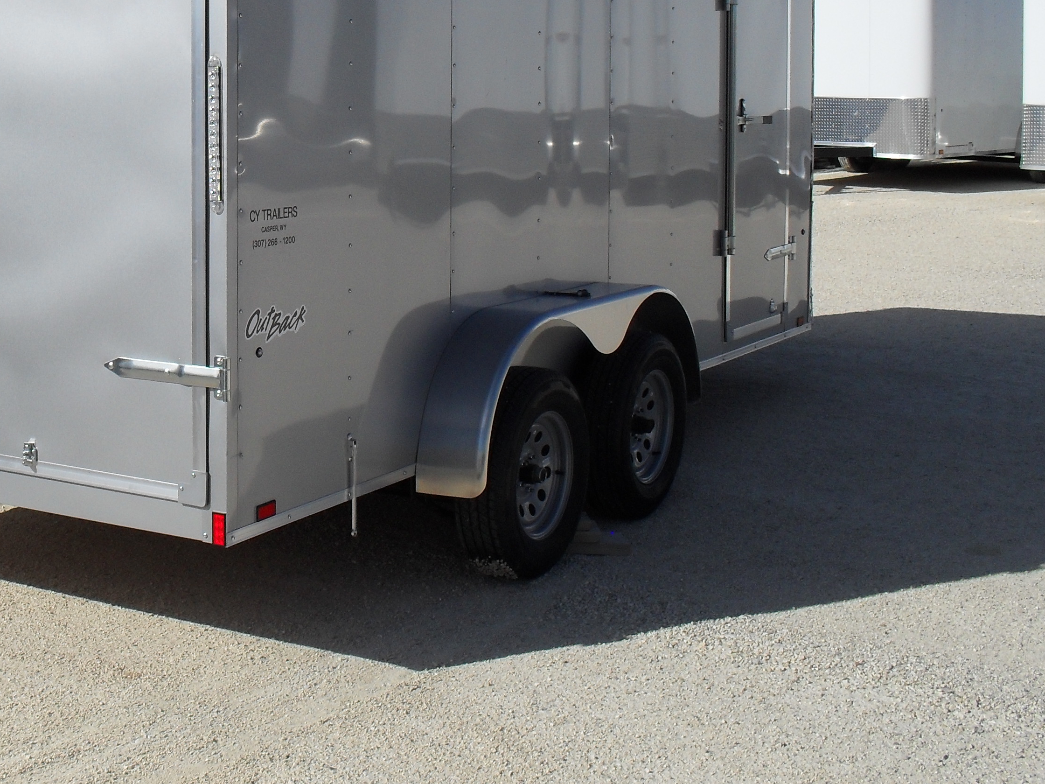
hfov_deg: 33.1
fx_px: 1721
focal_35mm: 57
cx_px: 255
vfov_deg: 25.3
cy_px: 185
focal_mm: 6.3
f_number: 8.4
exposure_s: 1/350
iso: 100
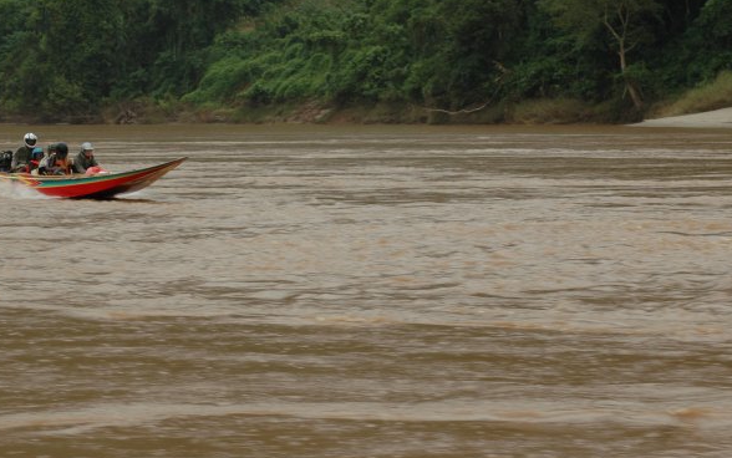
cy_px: 222
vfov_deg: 10.0
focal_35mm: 131
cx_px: 335
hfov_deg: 15.9
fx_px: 2614
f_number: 7.1
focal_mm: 70
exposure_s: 1/160
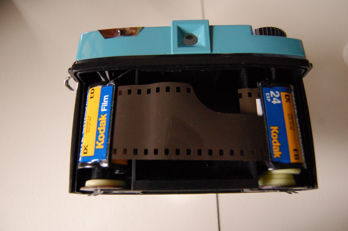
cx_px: 174
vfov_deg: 43.5
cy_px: 116
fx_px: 290
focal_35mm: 30
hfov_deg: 62.0
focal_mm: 20
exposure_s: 1/160
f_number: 4
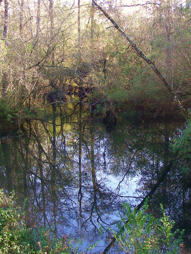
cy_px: 133
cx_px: 109
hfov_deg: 27.0
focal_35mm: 54
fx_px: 397
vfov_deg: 35.5
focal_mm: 6.3
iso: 50
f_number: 3.5
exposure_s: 1/52.4
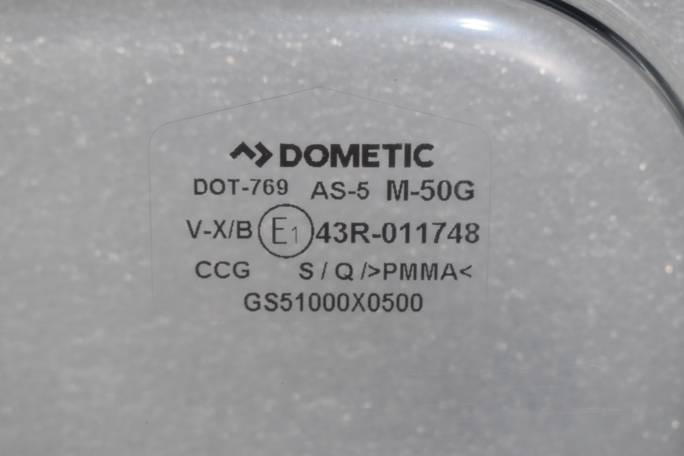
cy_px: 228
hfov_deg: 28.1
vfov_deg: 18.9
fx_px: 1368
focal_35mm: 72
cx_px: 342
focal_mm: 48
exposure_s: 1/60
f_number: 6.3
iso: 400
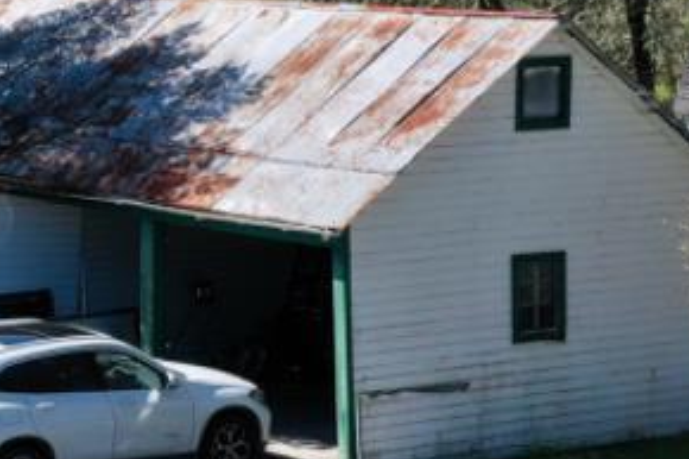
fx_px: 2773
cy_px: 202
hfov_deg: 12.7
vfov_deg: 9.5
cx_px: -615
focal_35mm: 145
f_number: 5.6
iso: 100
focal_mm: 10.26
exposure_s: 1/320
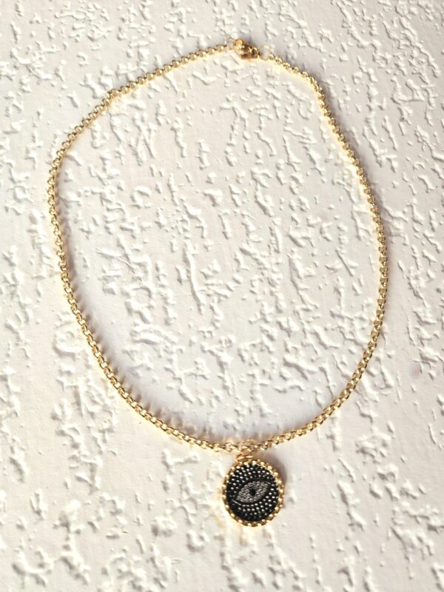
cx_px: 222
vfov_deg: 73.9
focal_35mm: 23
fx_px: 393
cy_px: 296
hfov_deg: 58.9
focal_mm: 6.4
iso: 400
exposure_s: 1/27
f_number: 1.8
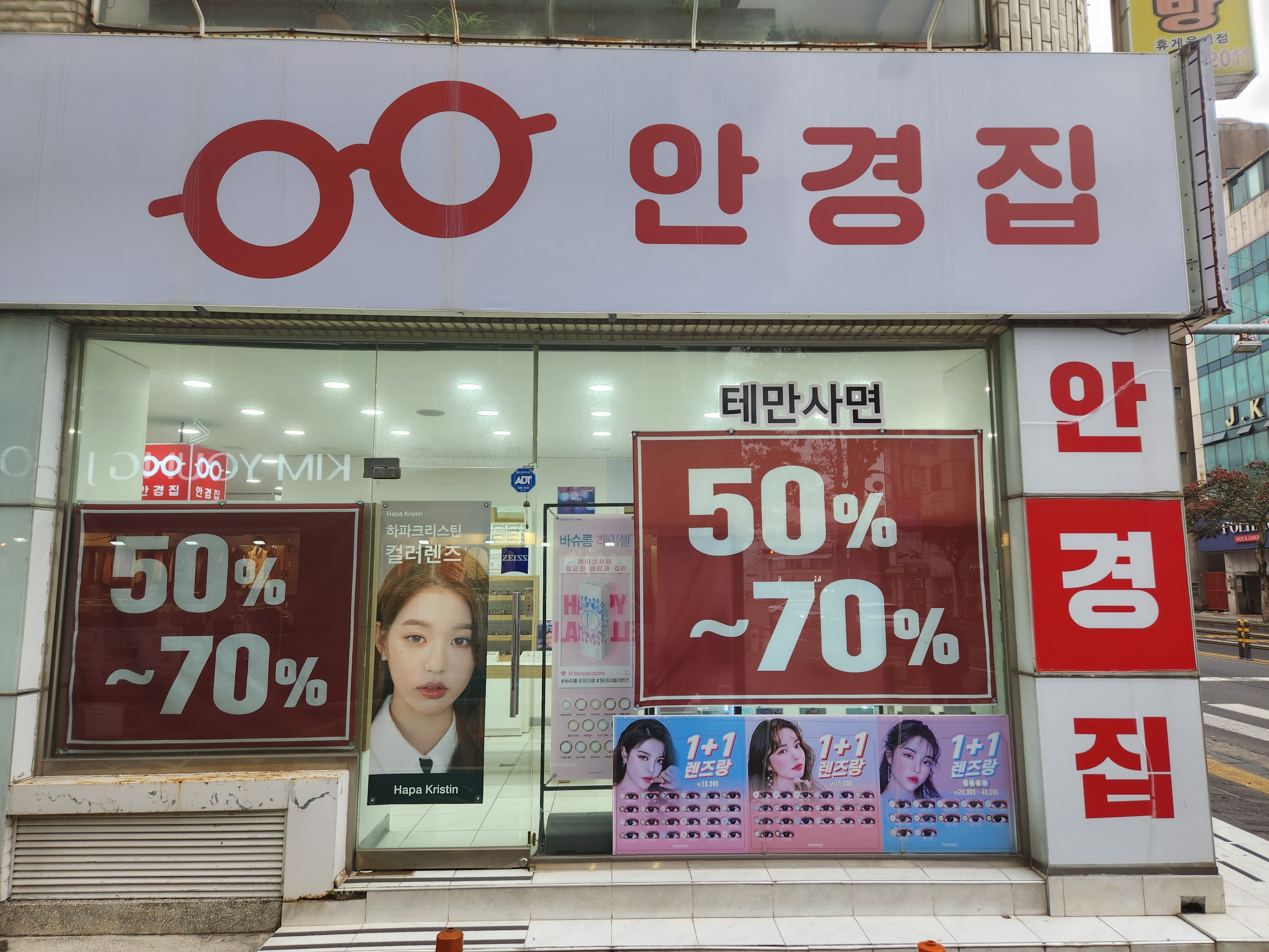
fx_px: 843
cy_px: 476
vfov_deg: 58.9
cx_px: 634
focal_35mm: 23
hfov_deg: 73.9
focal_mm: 5.4
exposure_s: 1/120
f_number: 1.8
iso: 32
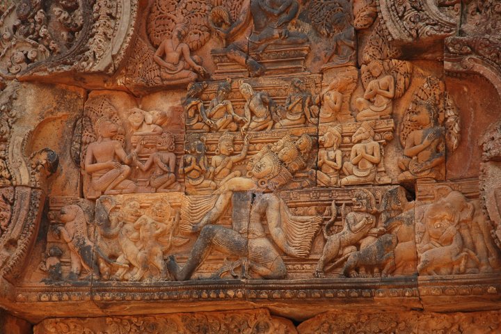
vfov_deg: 15.2
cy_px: 167
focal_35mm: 90
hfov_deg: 22.6
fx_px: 1252
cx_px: 250
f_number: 5.6
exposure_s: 1/125
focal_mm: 60
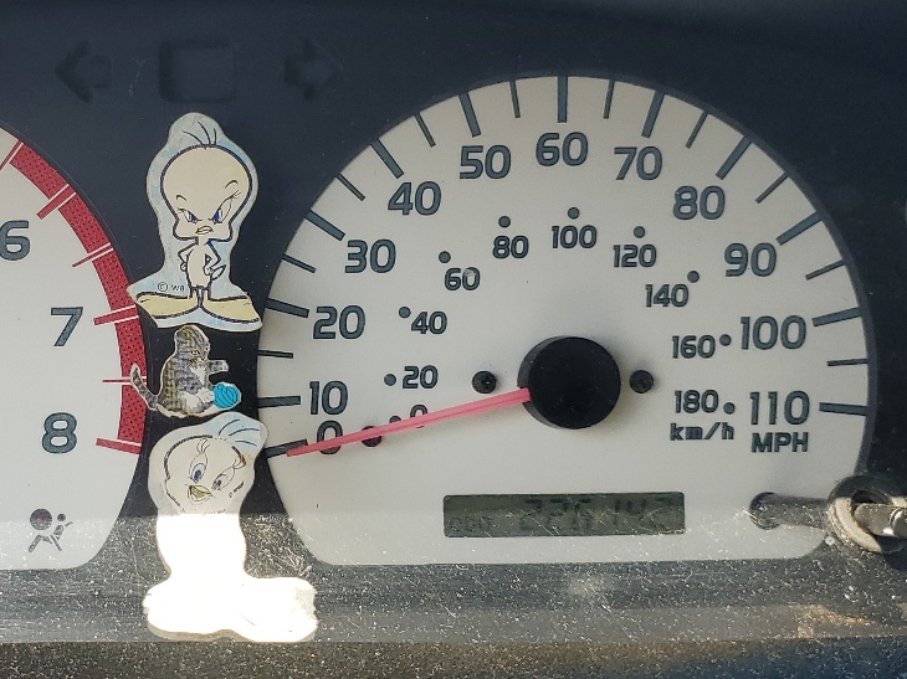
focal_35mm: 57
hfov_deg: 33.0
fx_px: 1493
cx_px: 201
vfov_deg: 25.6
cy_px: 339
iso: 50
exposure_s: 1/476
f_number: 1.5
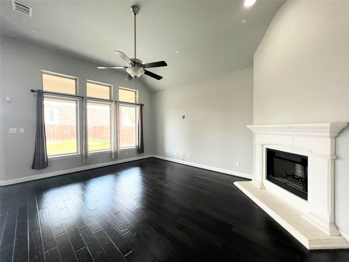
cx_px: 174
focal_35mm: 13
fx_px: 131
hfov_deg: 106.2
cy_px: 131
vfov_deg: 89.9
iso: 200
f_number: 1.8
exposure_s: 1/120
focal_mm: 1.57
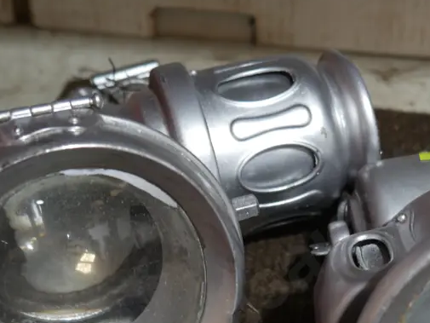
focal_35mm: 73
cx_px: 341
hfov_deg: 26.2
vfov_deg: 20.1
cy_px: 234
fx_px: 907
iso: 320
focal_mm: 18
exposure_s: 1/60
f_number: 4
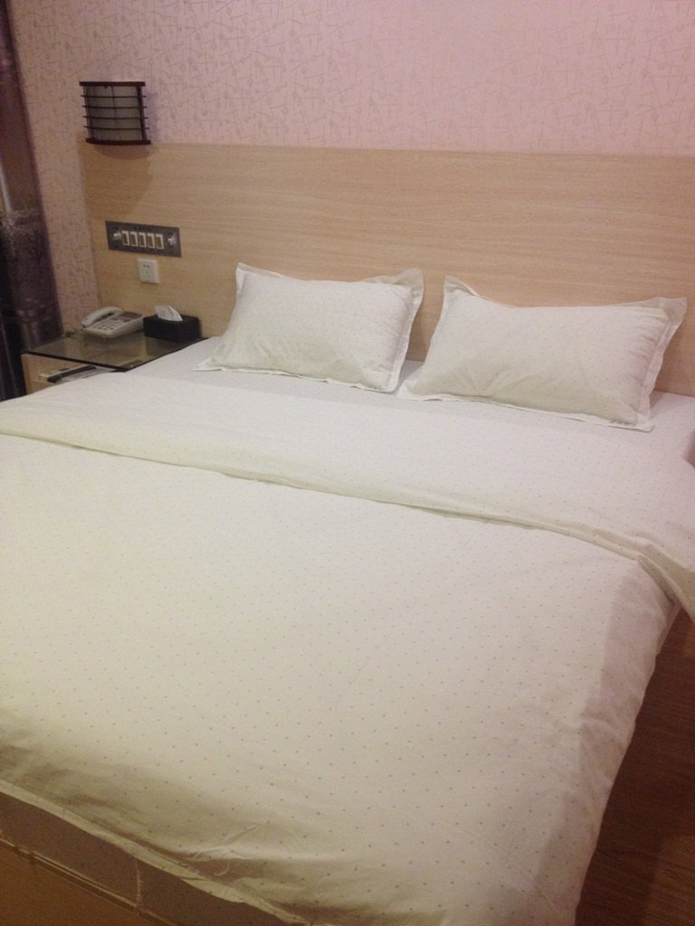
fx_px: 937
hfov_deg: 40.7
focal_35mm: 35
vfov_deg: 52.6
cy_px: 463
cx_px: 348
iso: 200
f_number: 2.4
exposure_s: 1/20
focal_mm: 4.28
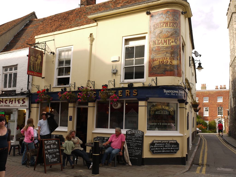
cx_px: 118
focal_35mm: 36
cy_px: 88
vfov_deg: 39.7
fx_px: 245
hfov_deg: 51.4
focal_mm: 18
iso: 100
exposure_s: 1/100
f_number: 5.6
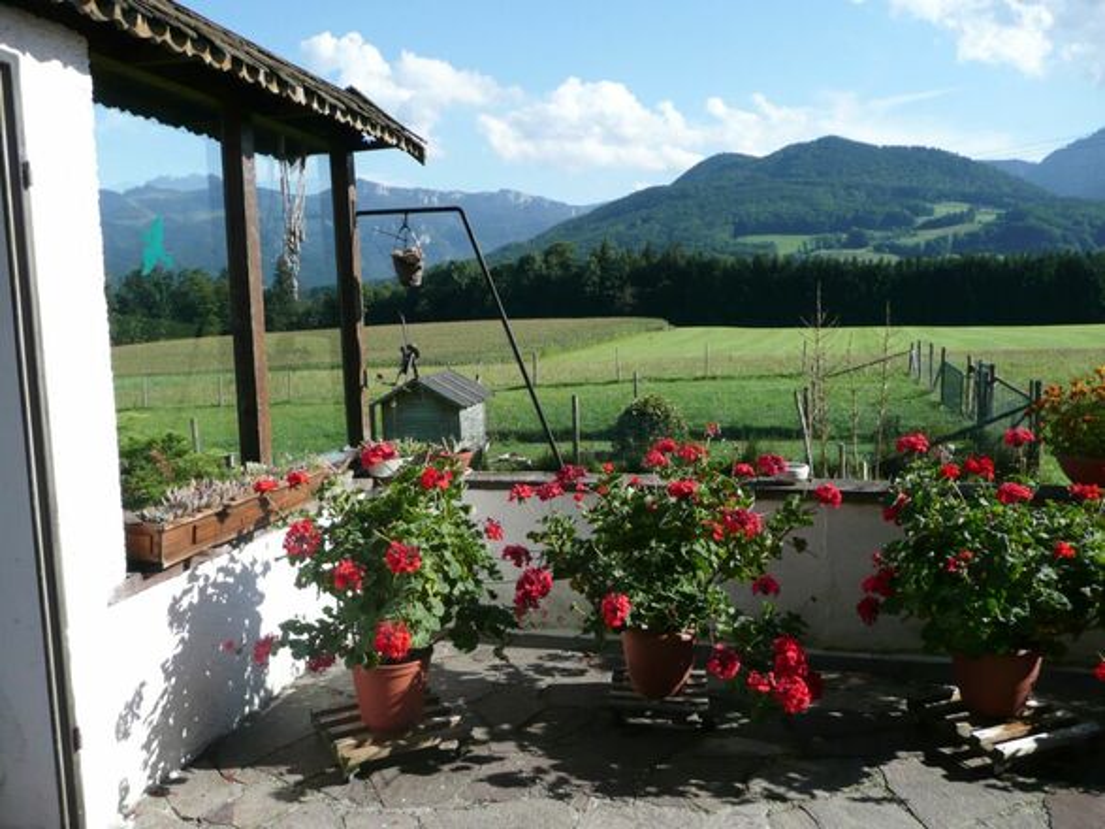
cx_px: 552
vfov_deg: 49.7
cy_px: 414
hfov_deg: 63.5
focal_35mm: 28
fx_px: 894
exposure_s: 1/800
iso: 100
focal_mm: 4.6
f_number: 3.3
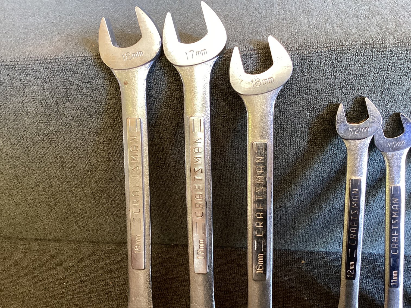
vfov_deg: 45.4
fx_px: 368
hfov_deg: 58.3
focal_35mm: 31
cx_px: 206
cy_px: 154
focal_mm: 3.3
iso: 250
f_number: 2.4
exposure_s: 1/50
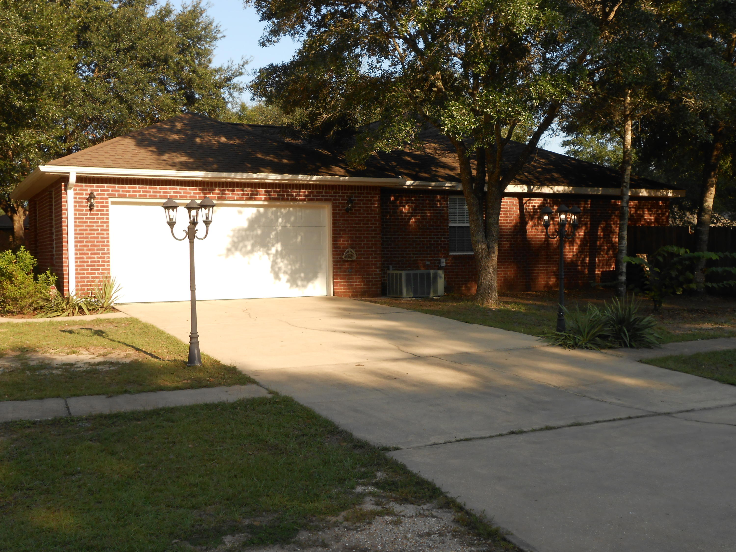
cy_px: 276
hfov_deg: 49.0
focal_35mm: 38
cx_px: 368
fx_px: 808
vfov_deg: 37.7
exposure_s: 1/320
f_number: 4.2
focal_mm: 6.8
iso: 80
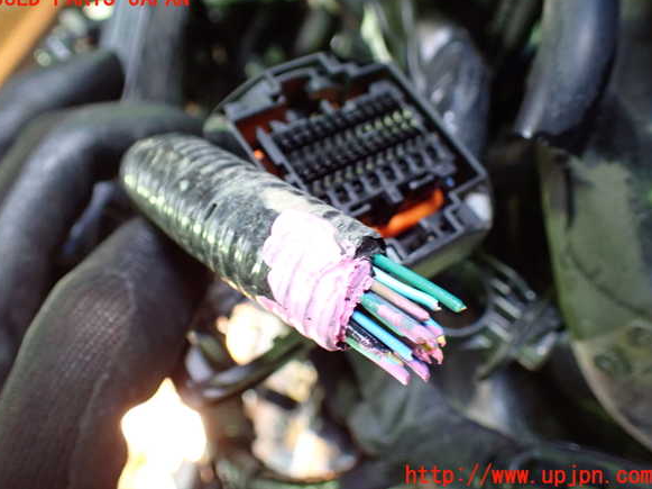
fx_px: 584
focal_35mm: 31
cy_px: 237
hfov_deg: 58.4
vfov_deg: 45.4
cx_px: 322
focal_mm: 5.4
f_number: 2.3
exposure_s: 1/40
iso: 800
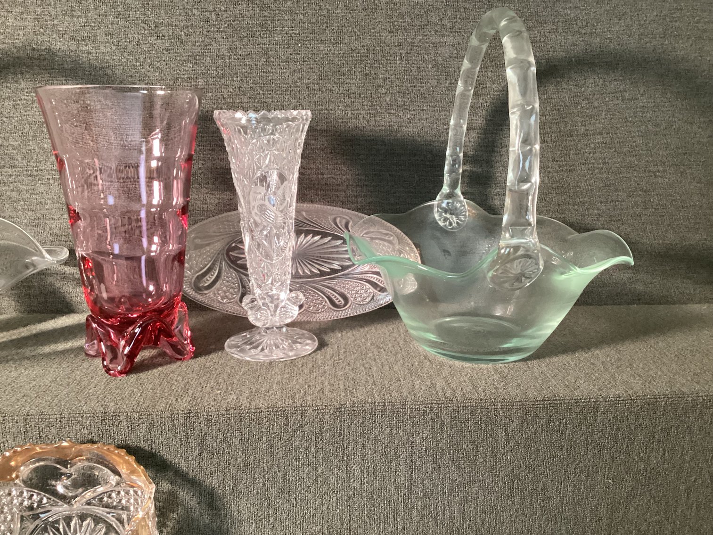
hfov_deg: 58.3
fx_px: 639
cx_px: 356
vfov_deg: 45.4
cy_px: 268
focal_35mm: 31
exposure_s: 1/30
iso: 400
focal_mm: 3.3
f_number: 2.4
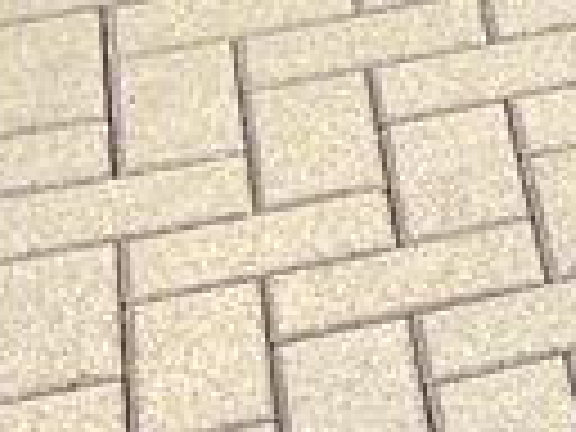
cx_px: 1971
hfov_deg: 7.7
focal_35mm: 208
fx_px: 3461
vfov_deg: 6.1
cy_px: -1224
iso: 50
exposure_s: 1/2062
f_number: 1.6
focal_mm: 5.1
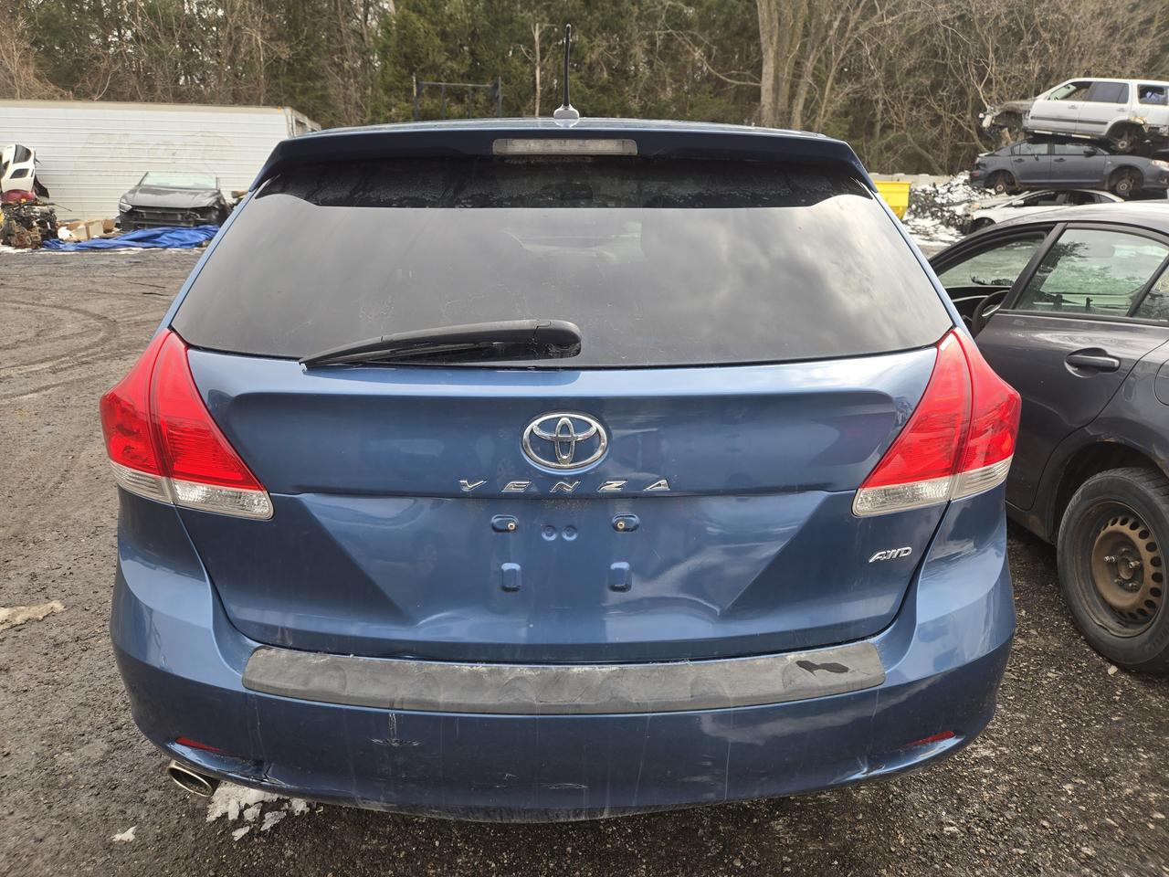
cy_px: 438
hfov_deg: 73.9
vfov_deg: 58.9
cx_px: 584
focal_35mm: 23
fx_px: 777
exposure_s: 1/647
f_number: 1.8
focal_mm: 5.4
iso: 25
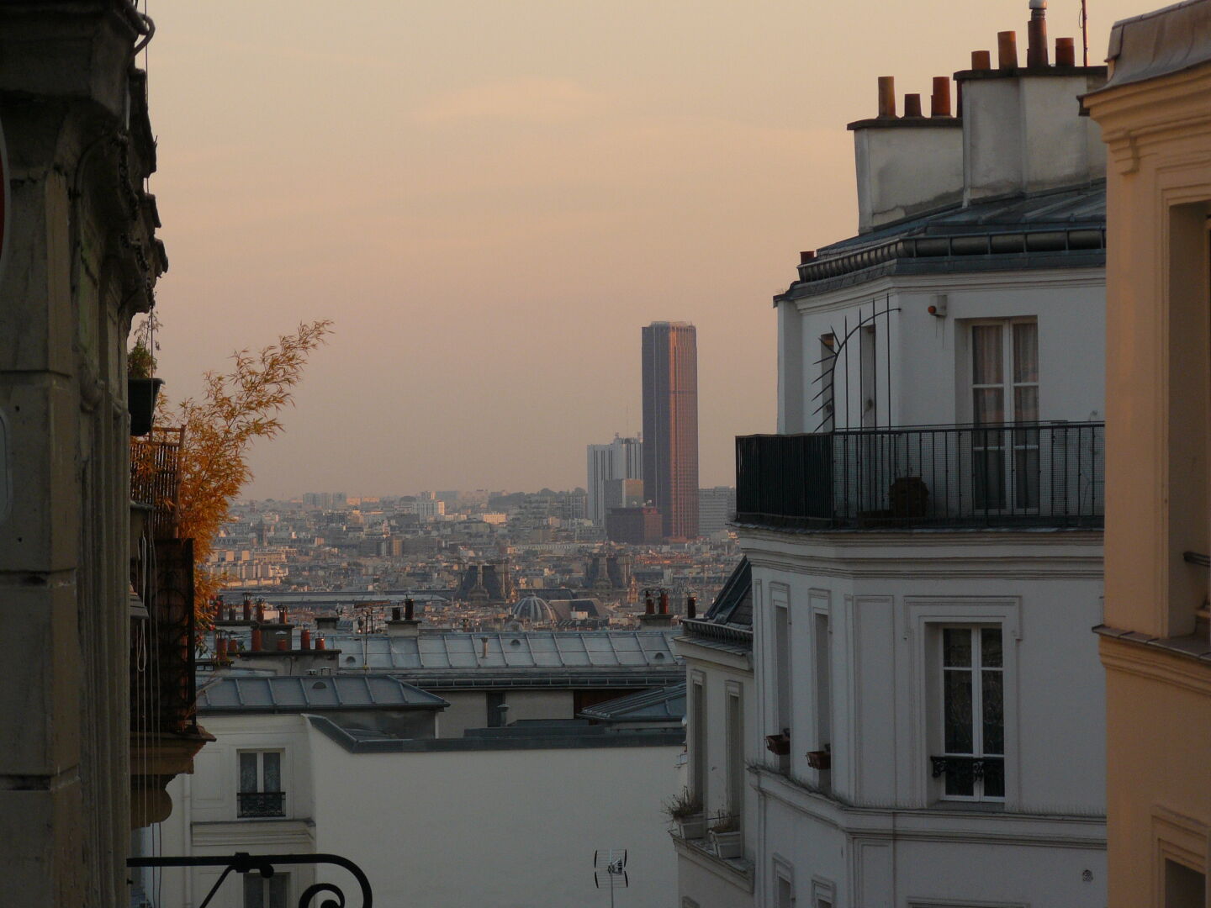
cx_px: 606
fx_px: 5632
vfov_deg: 9.2
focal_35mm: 161
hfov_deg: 12.3
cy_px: 454
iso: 100
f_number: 5
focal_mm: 26.8
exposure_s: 1/100
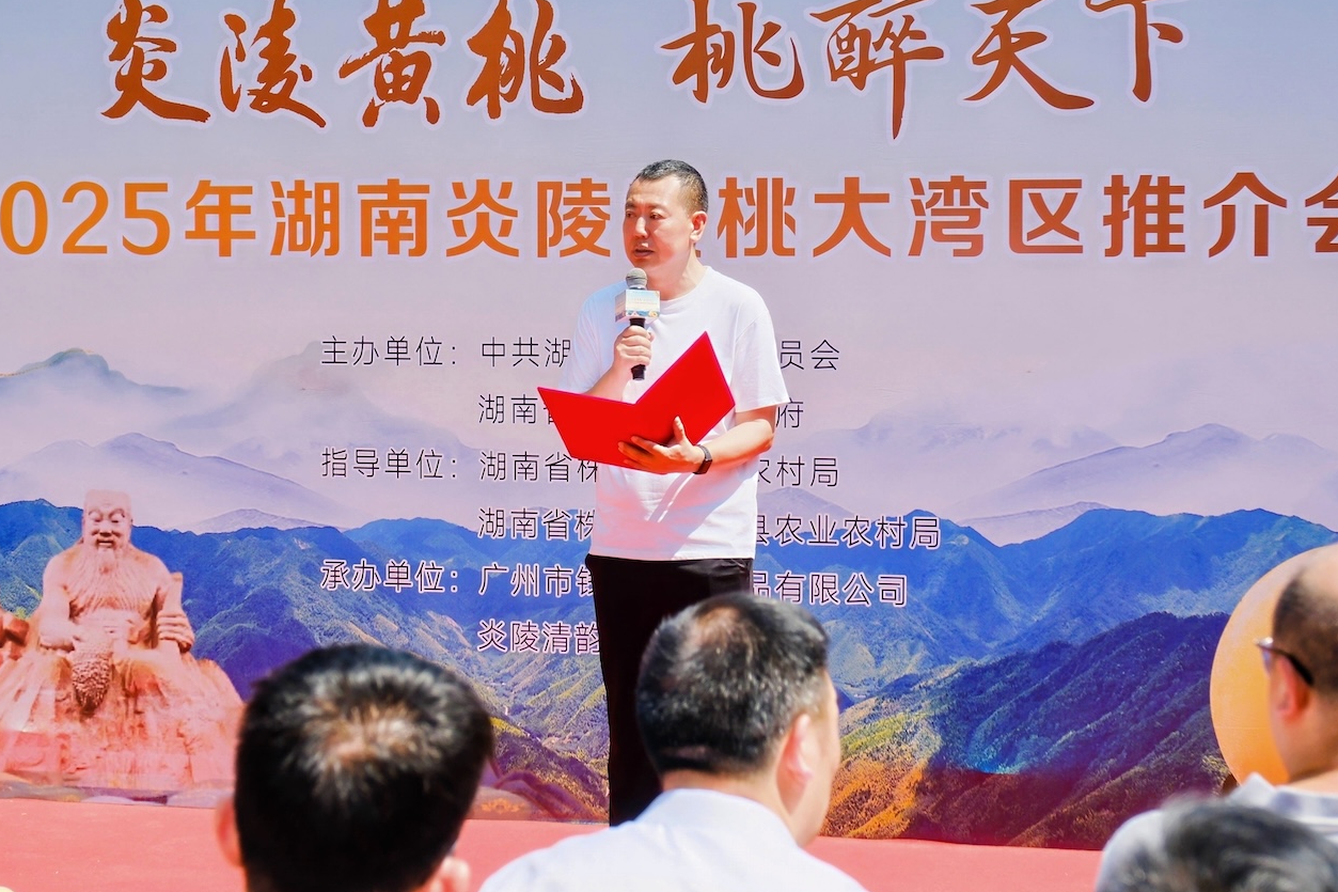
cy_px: 347
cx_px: 645
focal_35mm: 94
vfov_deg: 14.5
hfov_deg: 21.7
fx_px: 3493
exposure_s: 1/800
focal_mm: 50
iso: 500
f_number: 6.4
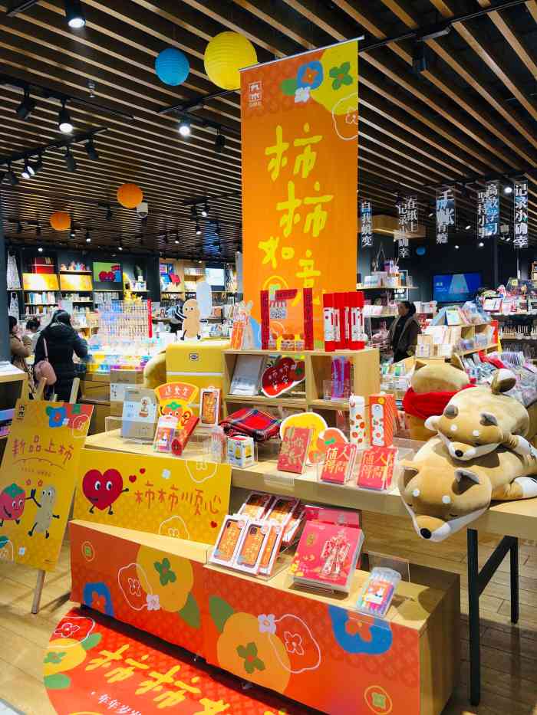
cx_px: 268
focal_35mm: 28
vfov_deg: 63.4
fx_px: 579
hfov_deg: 49.8
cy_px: 358
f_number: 1.8
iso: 25
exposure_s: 1/50
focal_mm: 4
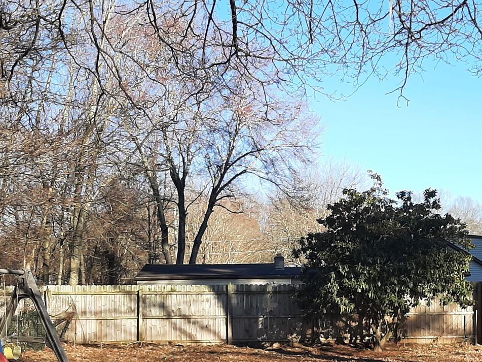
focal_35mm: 56
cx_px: 324
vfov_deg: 25.3
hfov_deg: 34.0
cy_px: 321
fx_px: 780
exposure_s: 1/1027
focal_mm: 3.93
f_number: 1.7
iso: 40
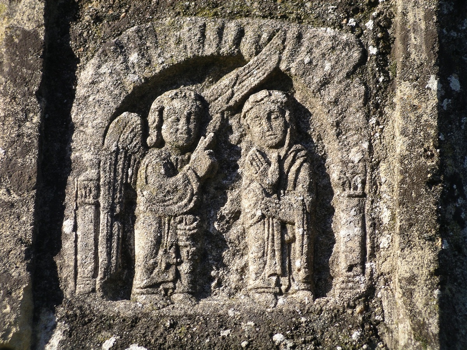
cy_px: 175
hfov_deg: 10.6
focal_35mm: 187
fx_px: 2523
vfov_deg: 7.9
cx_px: 234
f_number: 4.6
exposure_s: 1/414
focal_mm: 39
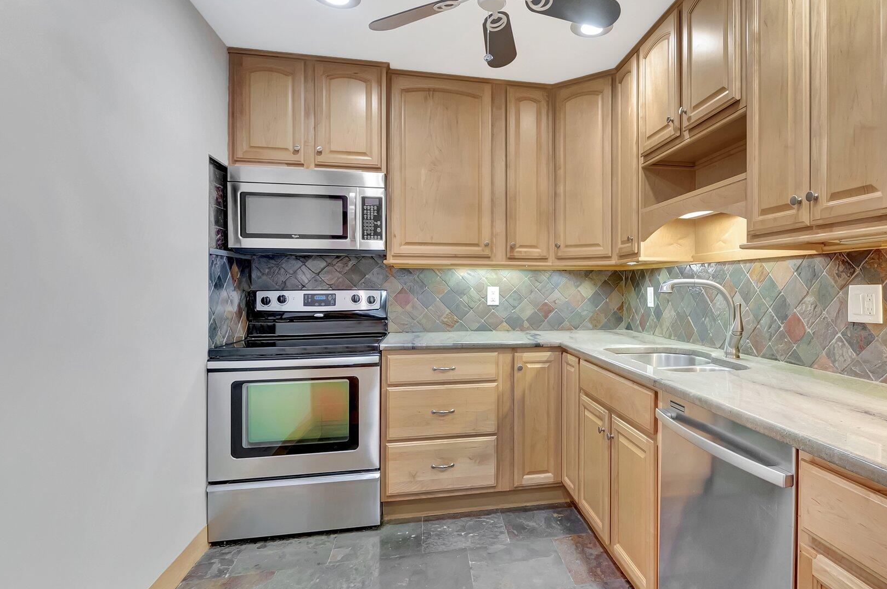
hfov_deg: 85.7
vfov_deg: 64.4
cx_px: 539
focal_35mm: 19
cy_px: 283
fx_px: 468
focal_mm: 10
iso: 640
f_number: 8
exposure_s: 1/2.5
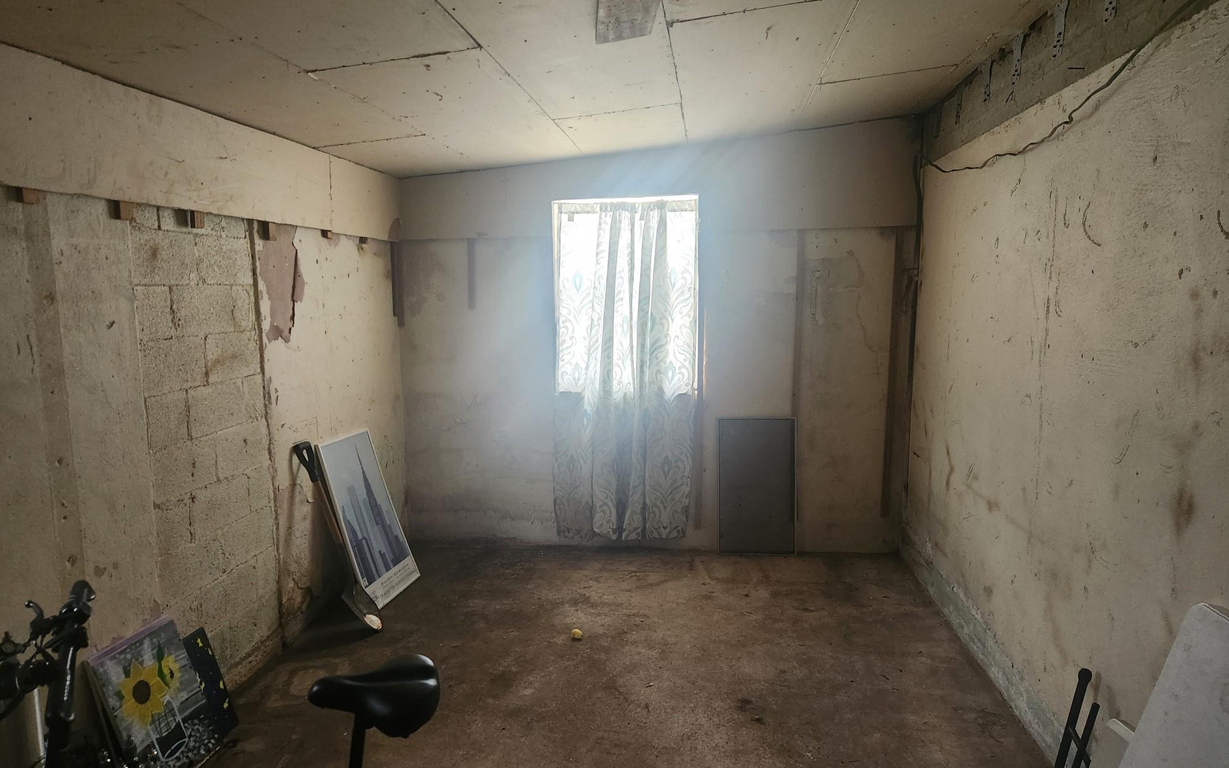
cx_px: 621
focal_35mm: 25
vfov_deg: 49.3
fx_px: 837
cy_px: 397
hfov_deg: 72.5
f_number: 1.8
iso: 640
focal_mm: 5.4
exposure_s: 1/120
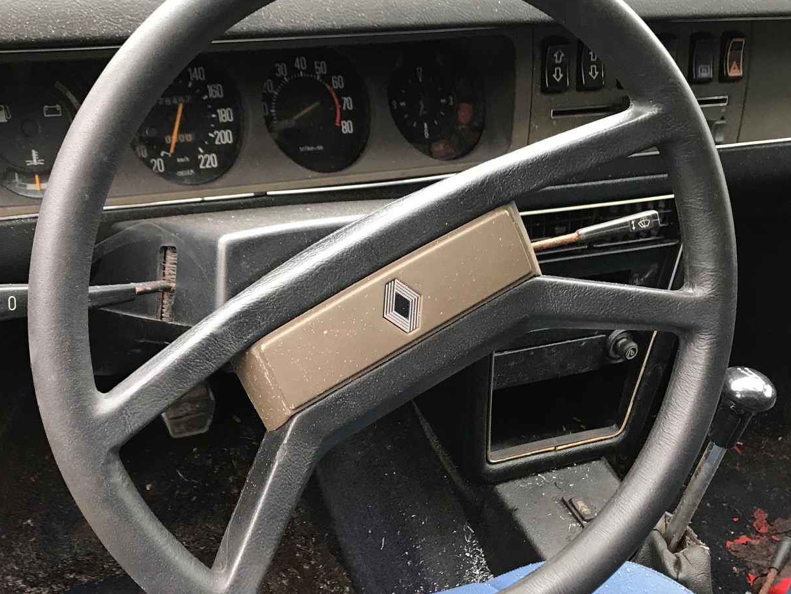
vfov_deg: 30.8
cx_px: 366
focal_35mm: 47
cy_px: 347
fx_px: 1074
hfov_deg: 40.4
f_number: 1.8
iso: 40
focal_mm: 3.99
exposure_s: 1/33
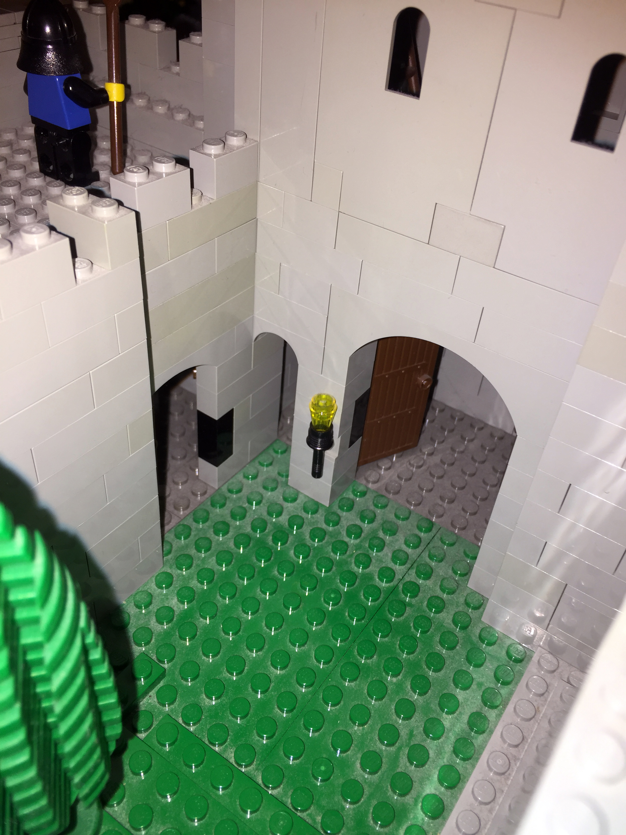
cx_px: 313
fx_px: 699
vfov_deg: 61.7
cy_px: 418
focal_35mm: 29
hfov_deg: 48.2
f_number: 2.2
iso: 32
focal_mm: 4.15
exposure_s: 1/65
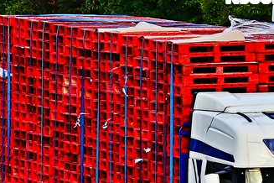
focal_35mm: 733
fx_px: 5579
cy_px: 168
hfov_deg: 2.8
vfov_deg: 1.9
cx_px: 210
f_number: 8
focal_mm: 200
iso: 400
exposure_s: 1/320
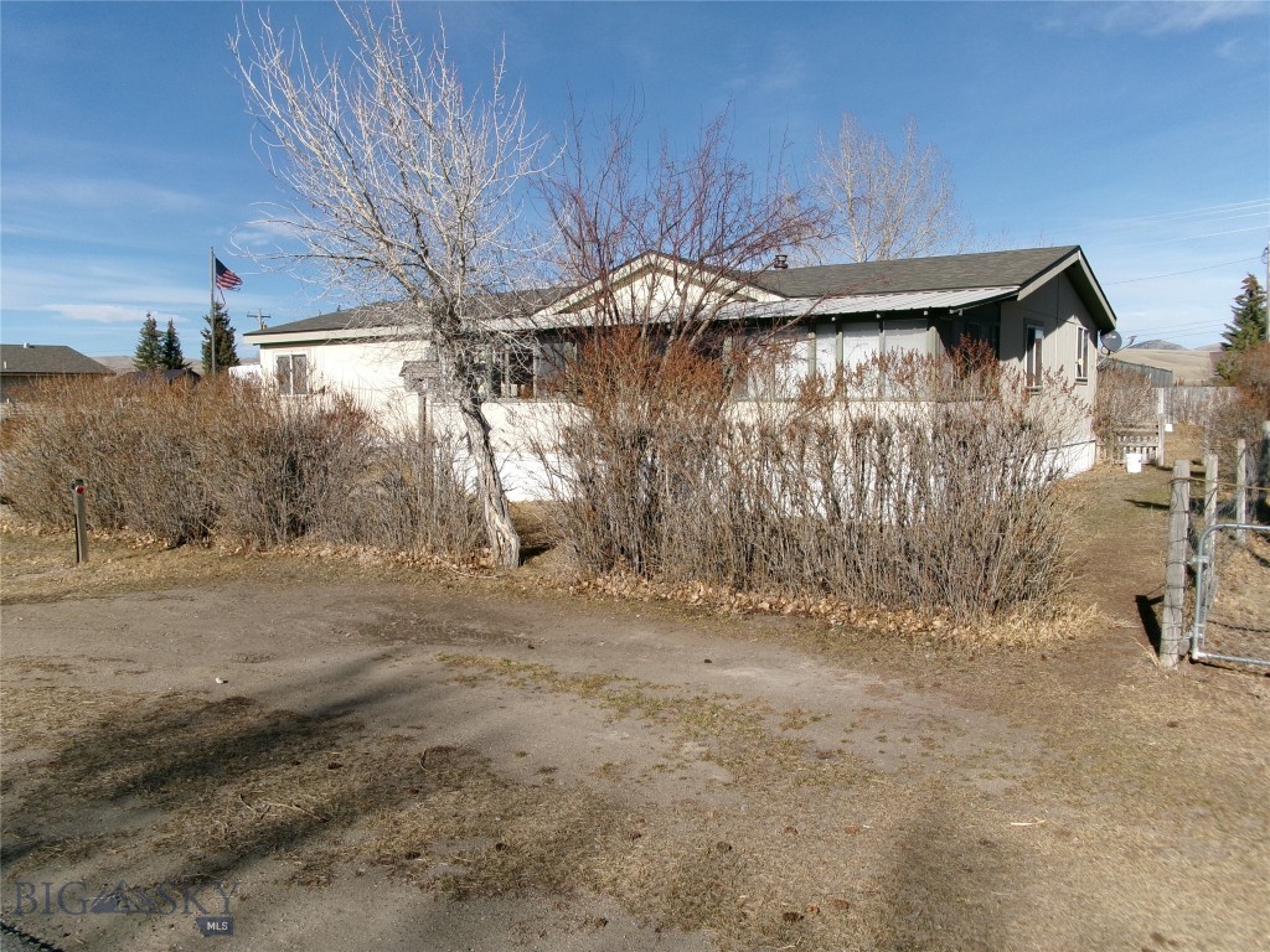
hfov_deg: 63.4
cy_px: 476
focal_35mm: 28
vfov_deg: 49.7
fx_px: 1027
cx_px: 635
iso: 100
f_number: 10.8
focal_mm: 5.1
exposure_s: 1/170
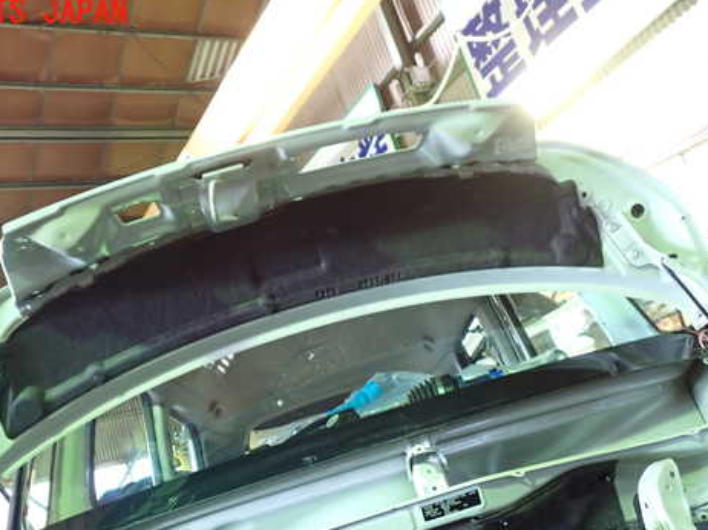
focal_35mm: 39
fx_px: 797
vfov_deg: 36.5
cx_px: 308
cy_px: 339
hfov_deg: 47.8
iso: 500
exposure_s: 1/30
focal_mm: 5.4
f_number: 2.3
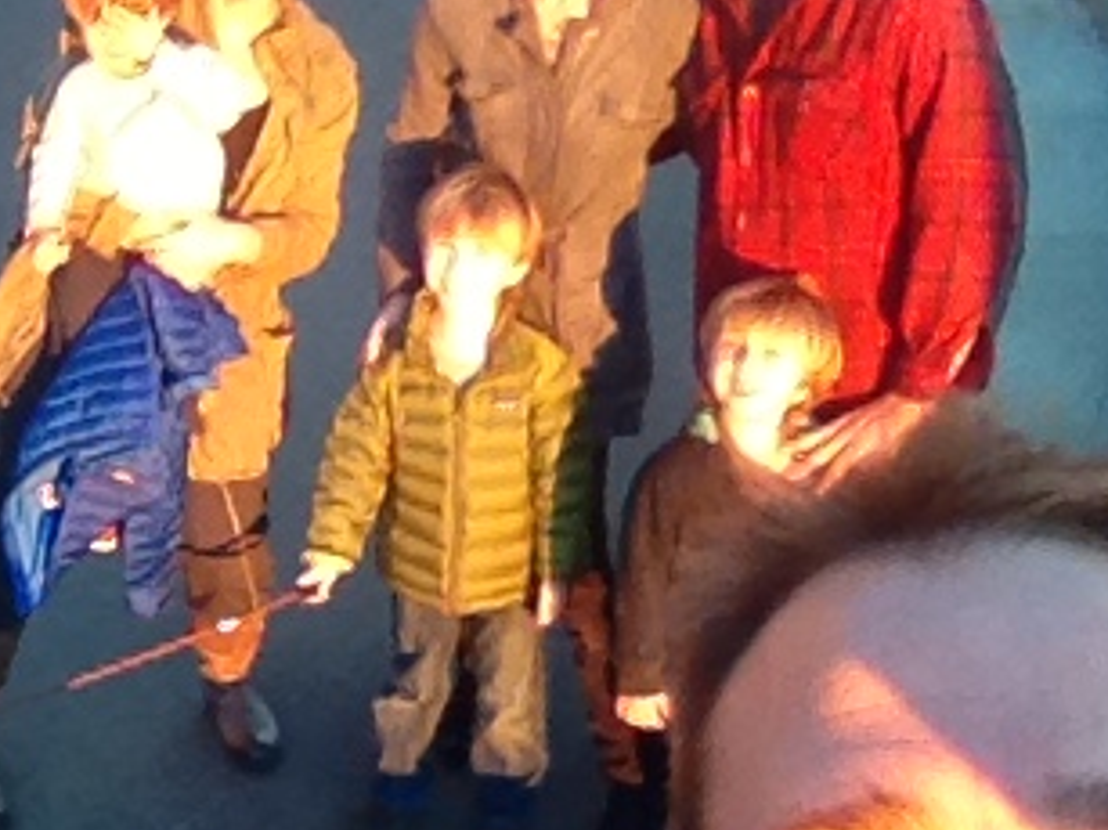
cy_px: 484
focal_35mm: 73
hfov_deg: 26.5
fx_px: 2336
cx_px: 325
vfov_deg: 20.1
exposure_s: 1/128
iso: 125
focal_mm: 1.85
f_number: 2.4
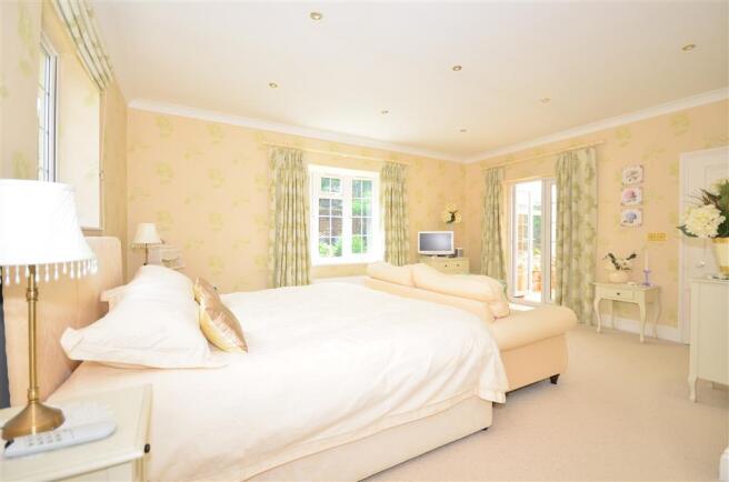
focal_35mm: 15
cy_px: 241
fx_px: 303
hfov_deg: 100.5
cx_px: 364
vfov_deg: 77.0
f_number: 5
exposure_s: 1/80
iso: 200
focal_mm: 10
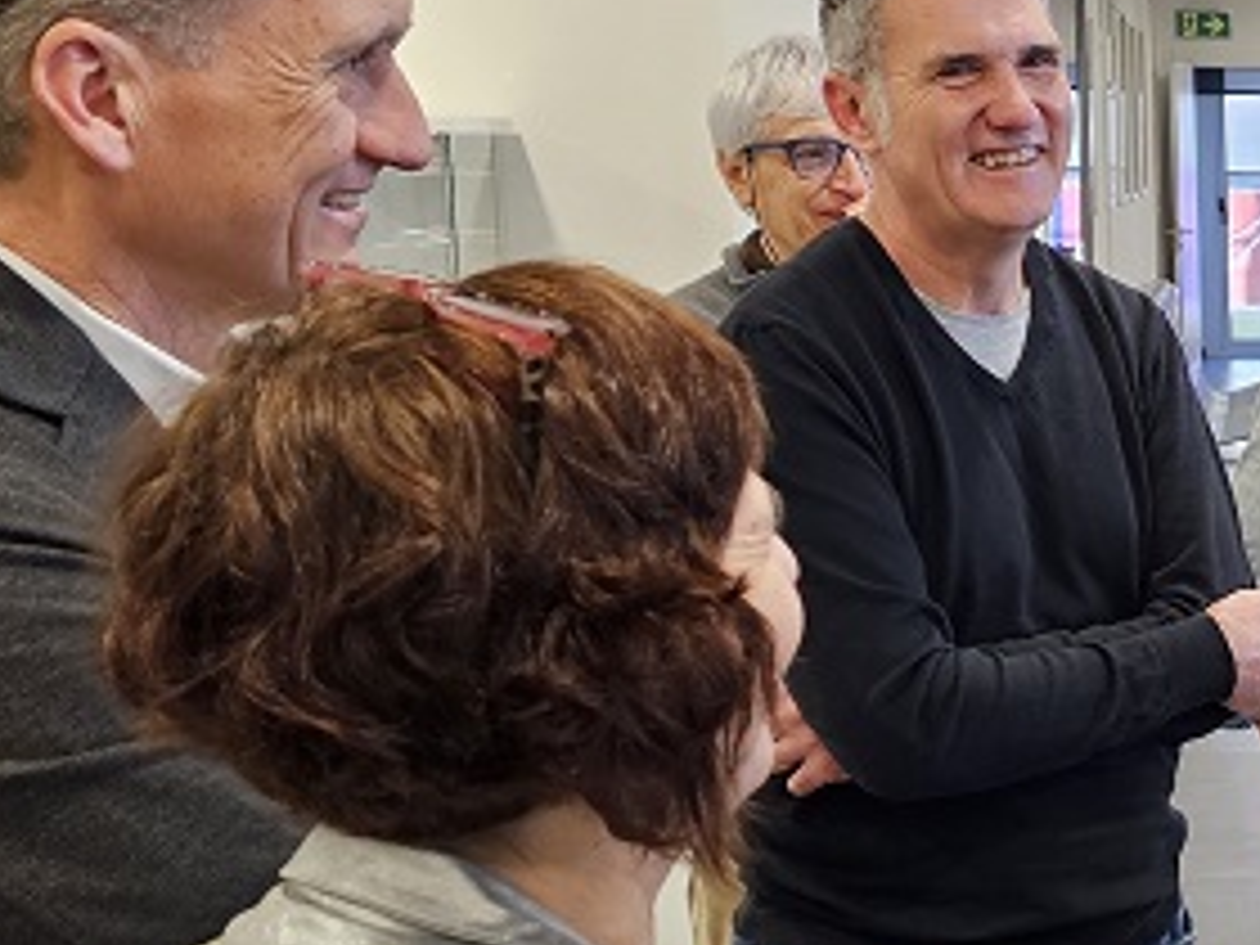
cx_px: 1746
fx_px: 2694
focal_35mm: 74
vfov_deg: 19.9
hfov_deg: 22.7
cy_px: 583
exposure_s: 1/100
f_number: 1.7
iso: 160
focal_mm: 6.3
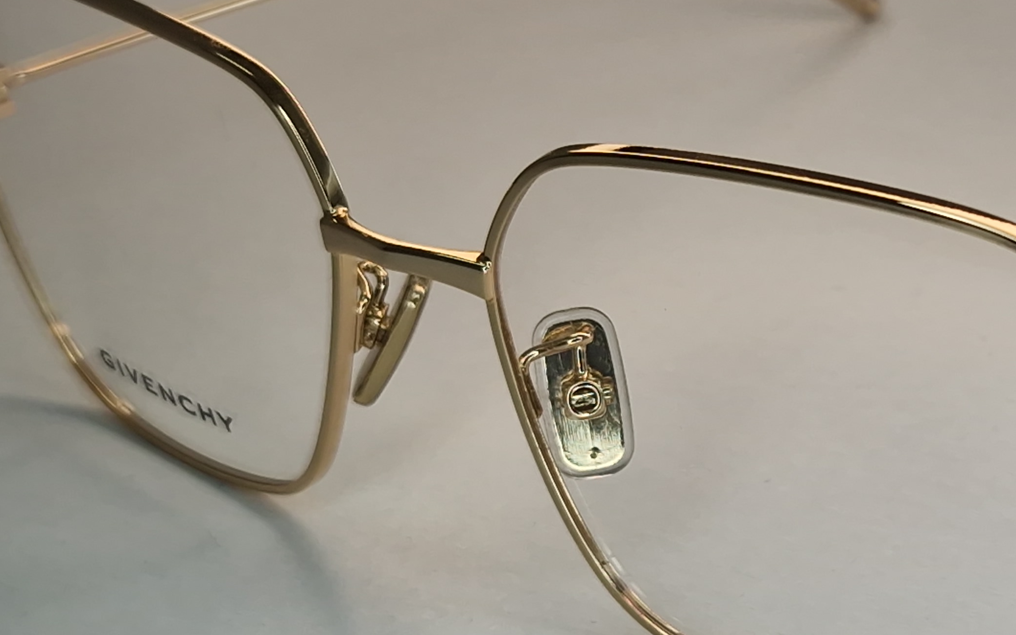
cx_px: 775
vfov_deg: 27.3
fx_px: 1301
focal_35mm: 47
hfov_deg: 41.3
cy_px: 422
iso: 50
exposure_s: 1/244
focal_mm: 5.4
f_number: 1.8
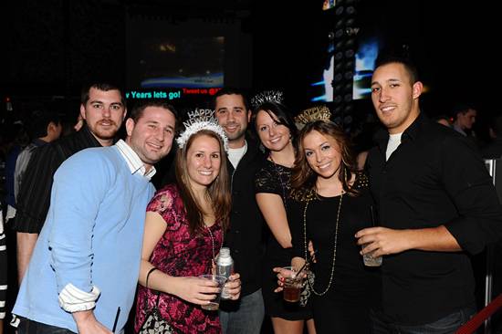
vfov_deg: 35.0
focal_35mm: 38
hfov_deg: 50.7
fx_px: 530
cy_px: 167
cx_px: 251
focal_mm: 38
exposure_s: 1/250
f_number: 4.8
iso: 800
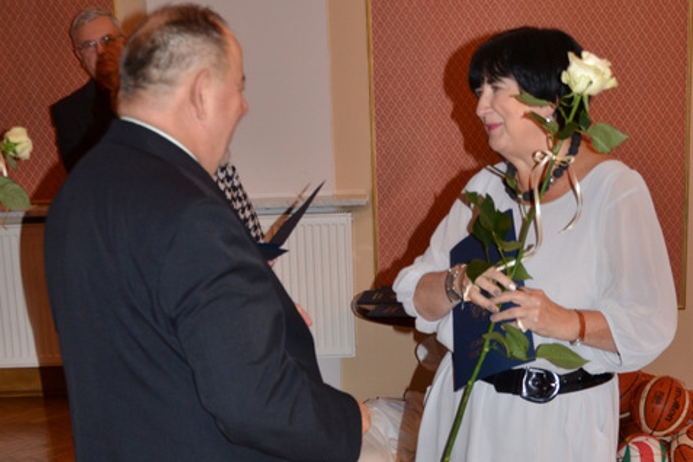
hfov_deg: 32.0
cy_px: 420
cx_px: 346
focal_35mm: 63
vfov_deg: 21.1
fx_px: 1210
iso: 800
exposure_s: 1/60
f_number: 5
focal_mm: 25
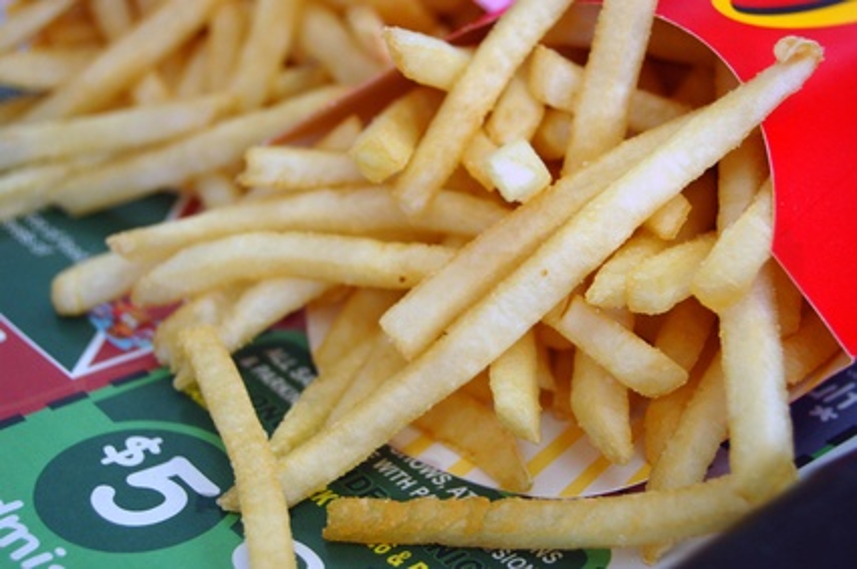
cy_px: 284
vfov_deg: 16.5
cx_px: 428
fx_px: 1961
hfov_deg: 24.7
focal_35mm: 82
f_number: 5.6
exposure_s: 1/60
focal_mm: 55
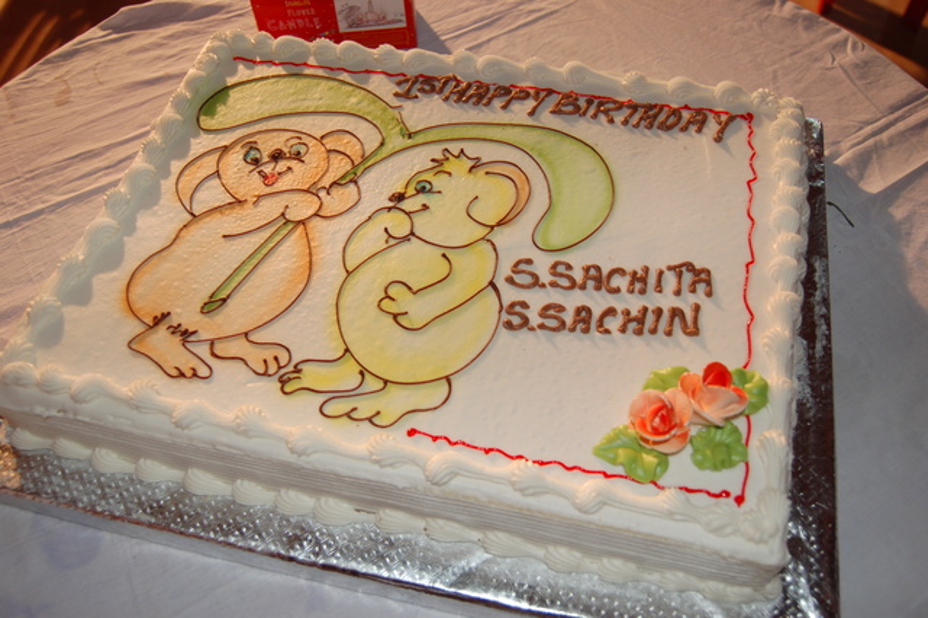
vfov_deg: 39.9
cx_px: 464
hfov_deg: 57.2
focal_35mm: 33
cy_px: 309
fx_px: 850
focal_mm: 22
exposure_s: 1/13
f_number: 3.8
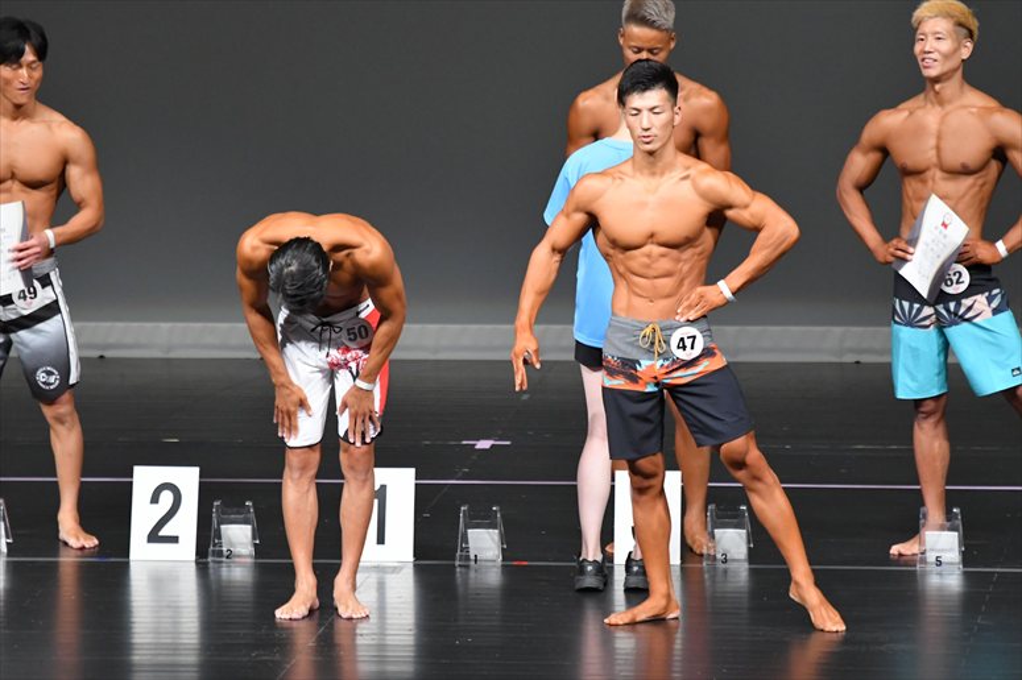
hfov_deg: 6.5
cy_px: 340
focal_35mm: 315
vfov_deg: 4.4
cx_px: 511
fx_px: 8938
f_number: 5.6
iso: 4000
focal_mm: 210
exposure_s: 1/400
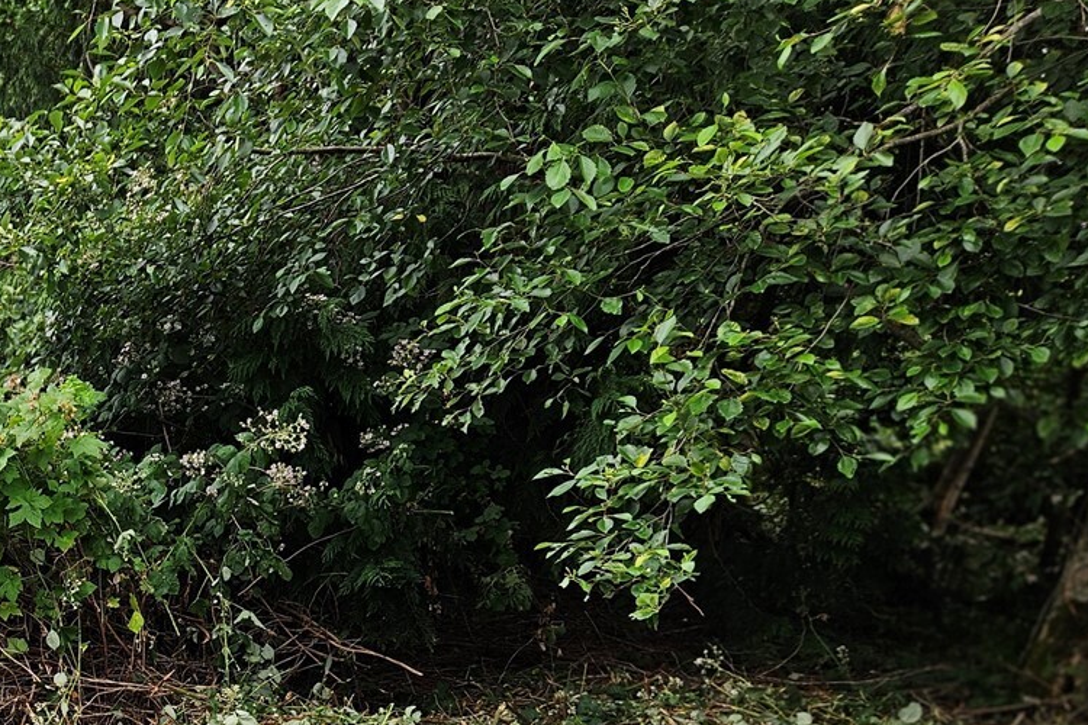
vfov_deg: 24.8
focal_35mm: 51
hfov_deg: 34.5
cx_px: -57
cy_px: 786
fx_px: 1541
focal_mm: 5.4
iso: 25
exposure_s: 1/120
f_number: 1.8
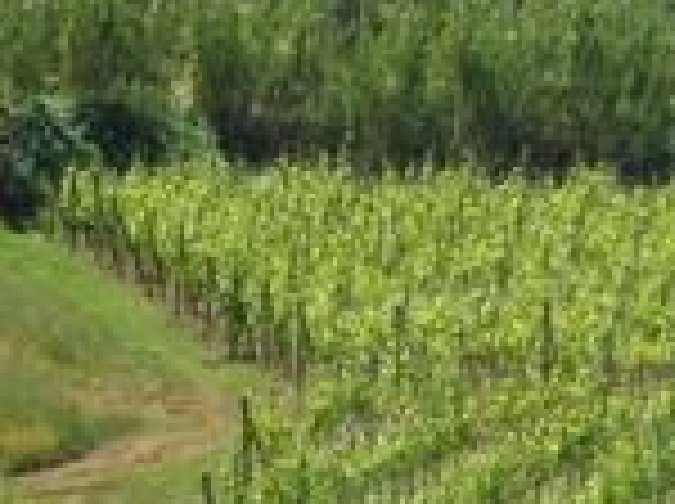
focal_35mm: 579
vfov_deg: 2.6
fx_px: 11272
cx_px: 1613
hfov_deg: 3.4
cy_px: 450
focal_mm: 50
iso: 100
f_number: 8
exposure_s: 1/250
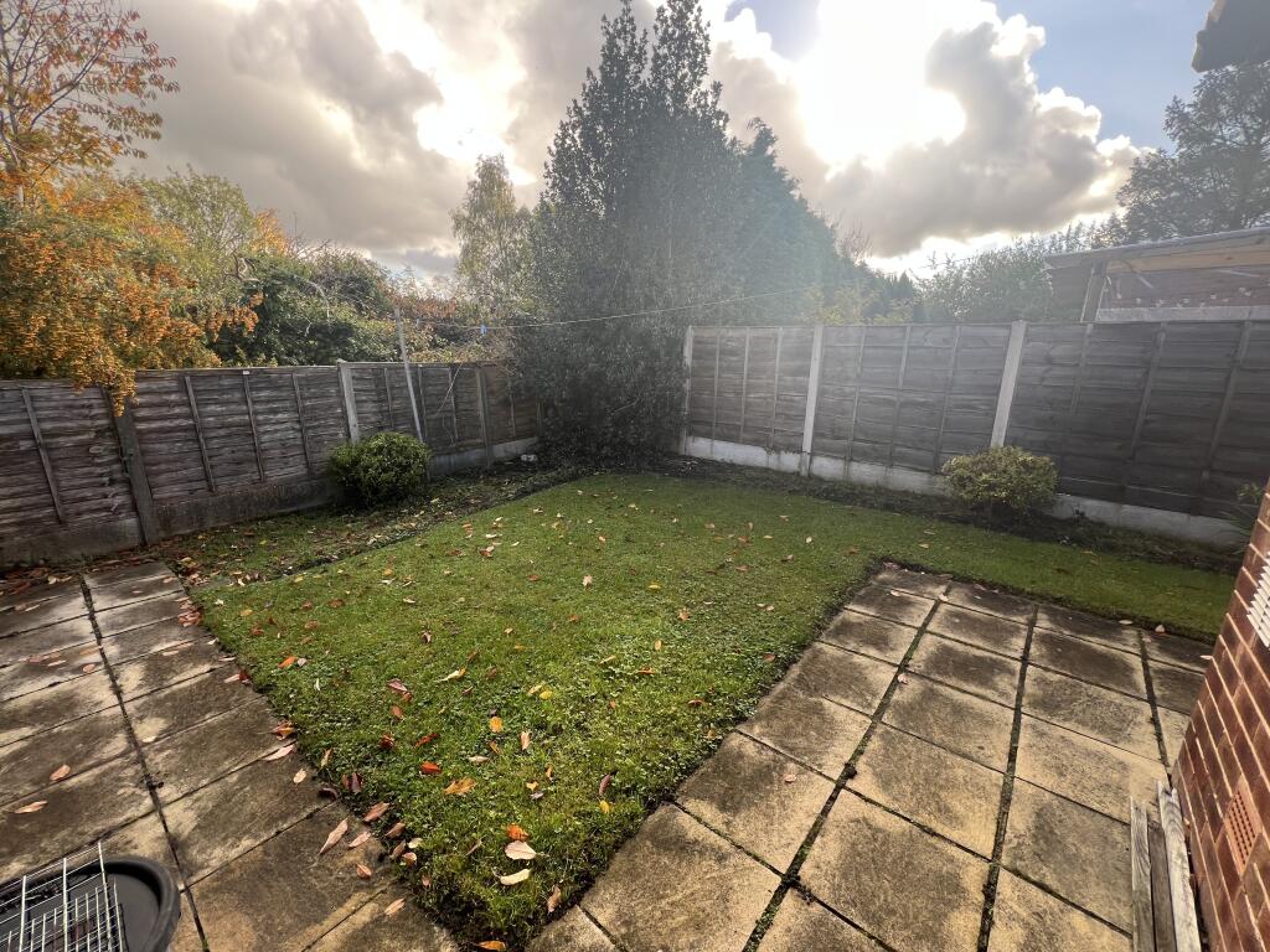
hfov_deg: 106.2
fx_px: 477
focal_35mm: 13
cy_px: 476
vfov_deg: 89.9
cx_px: 635
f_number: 1.8
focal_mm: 1.57
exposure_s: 1/267
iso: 32
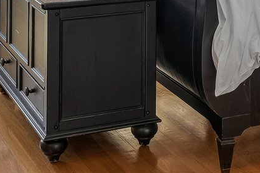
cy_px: -160
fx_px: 808
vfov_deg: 11.2
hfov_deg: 17.9
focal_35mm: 112
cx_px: 249
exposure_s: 1/2.5
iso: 125
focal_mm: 23
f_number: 10
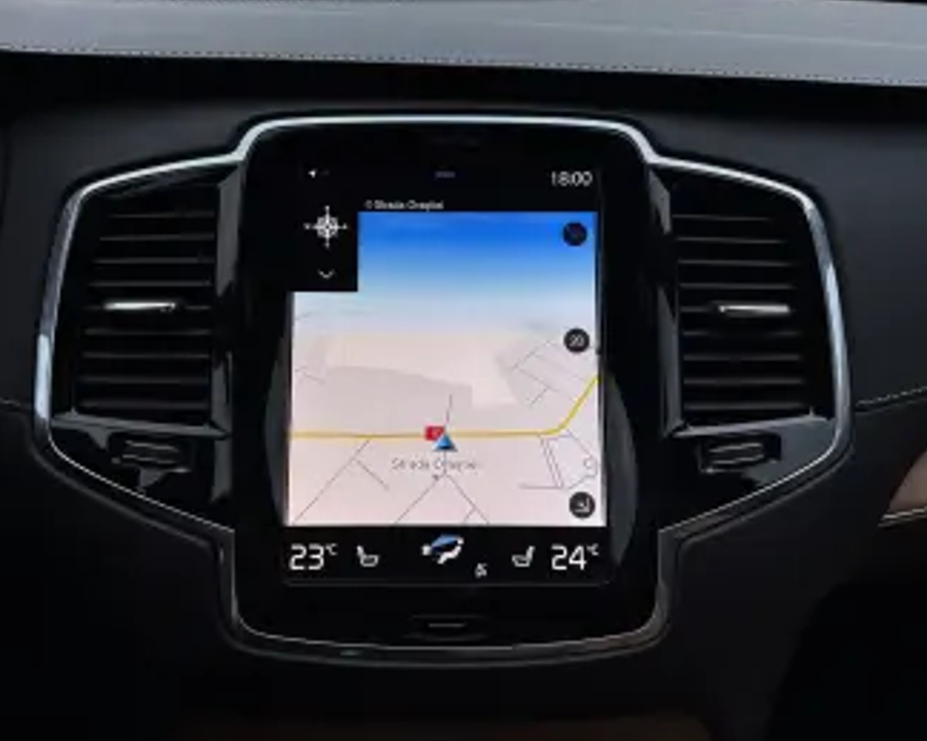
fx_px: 713
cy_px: 369
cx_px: 421
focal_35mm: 26
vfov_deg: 54.9
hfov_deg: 65.9
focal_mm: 6.76
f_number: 1.78
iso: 64
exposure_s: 1/132
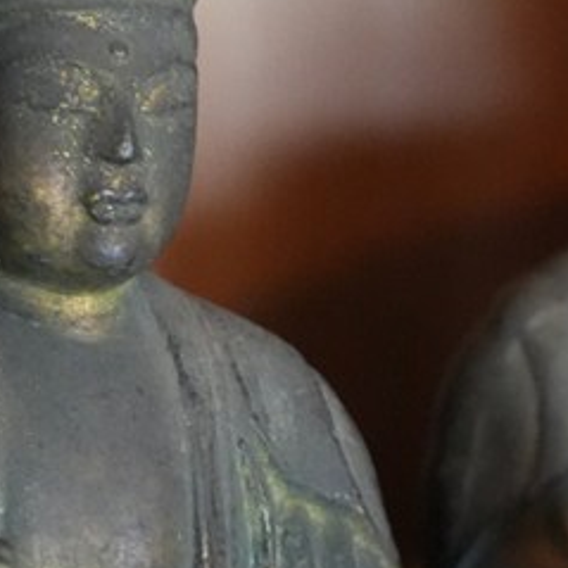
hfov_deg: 4.6
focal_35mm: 383
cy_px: 373
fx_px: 7110
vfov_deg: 4.6
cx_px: 109
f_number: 4
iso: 12800
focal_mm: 105
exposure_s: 1/30
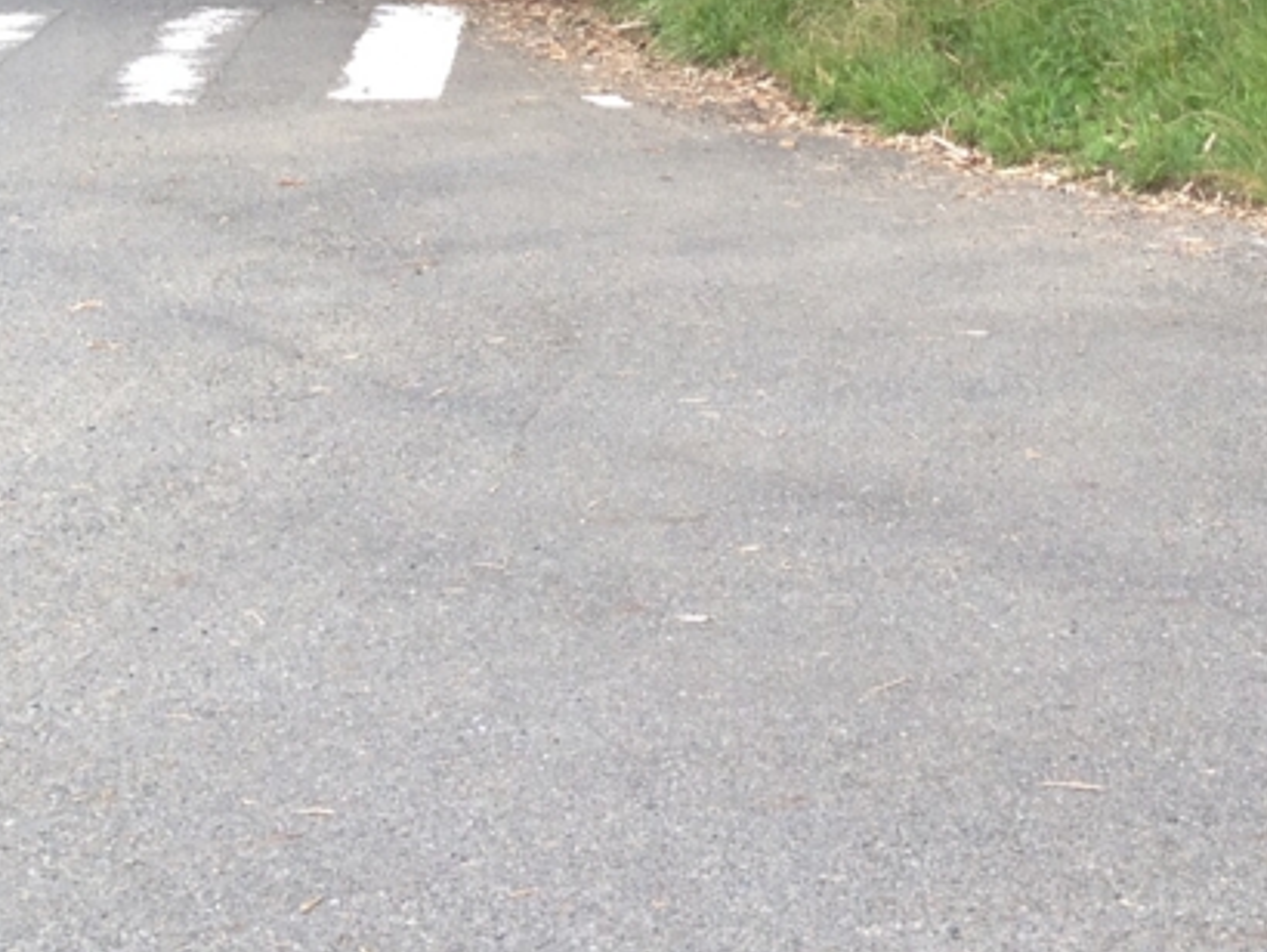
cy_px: -525
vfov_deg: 13.5
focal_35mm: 103
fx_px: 3772
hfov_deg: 19.0
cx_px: 890
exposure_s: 1/268
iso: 50
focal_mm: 4.12
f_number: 2.4
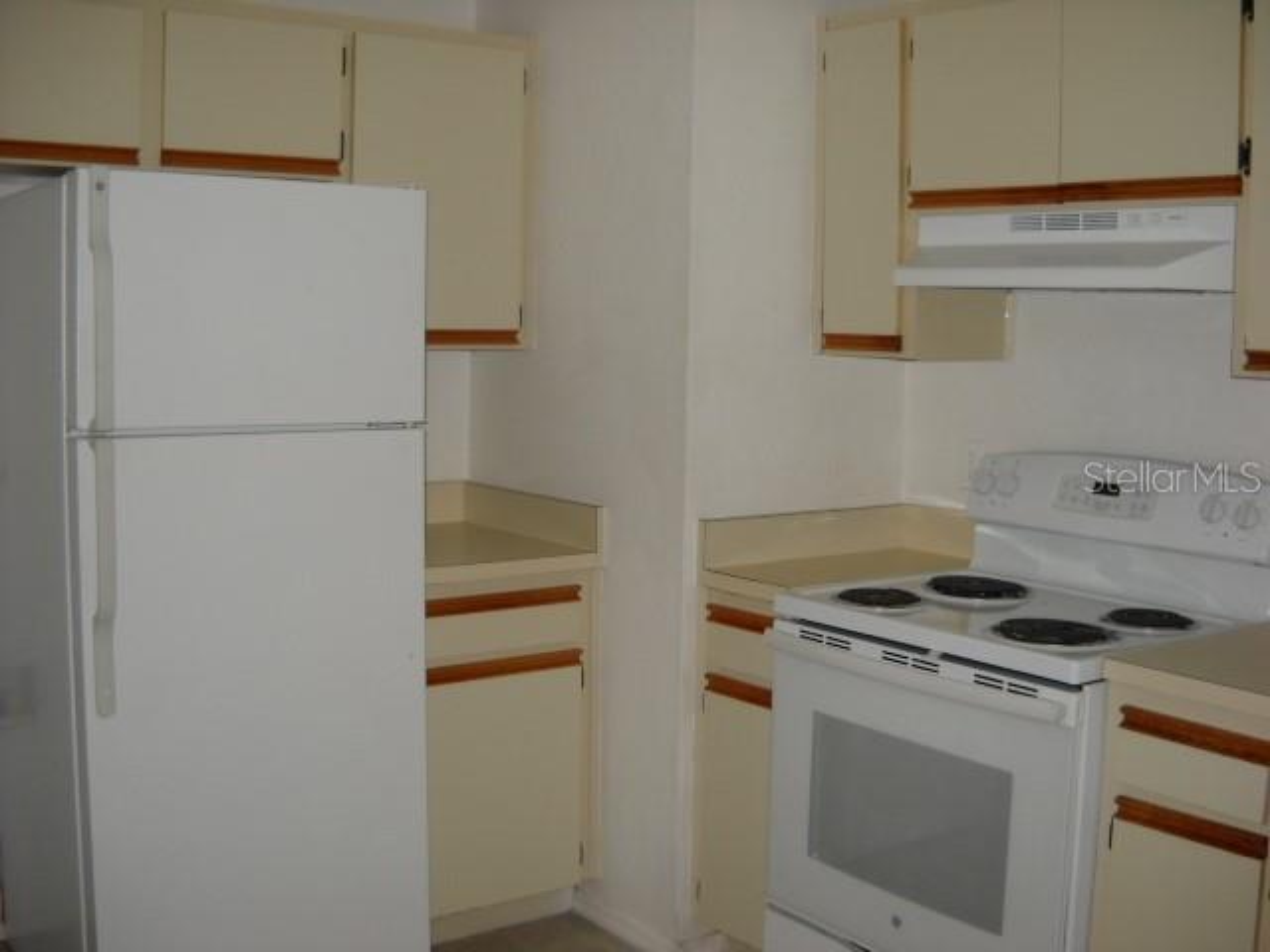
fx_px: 1504
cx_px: 635
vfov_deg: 35.1
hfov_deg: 45.8
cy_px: 476
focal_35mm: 41
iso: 100
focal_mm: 6.72
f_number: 3.1
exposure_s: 1/30
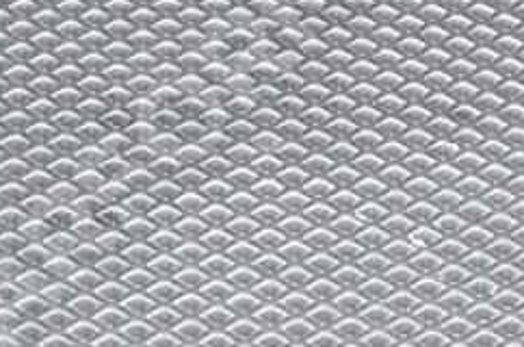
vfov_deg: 8.6
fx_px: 2265
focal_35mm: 156
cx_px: 243
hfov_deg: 13.2
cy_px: -170
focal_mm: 18
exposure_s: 1/30
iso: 1000
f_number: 3.5
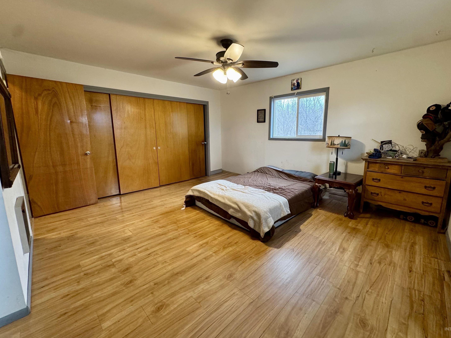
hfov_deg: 98.1
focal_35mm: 15
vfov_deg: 81.7
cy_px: 164
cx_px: 239
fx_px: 195
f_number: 2.2
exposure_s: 1/60
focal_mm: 2.22
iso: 250
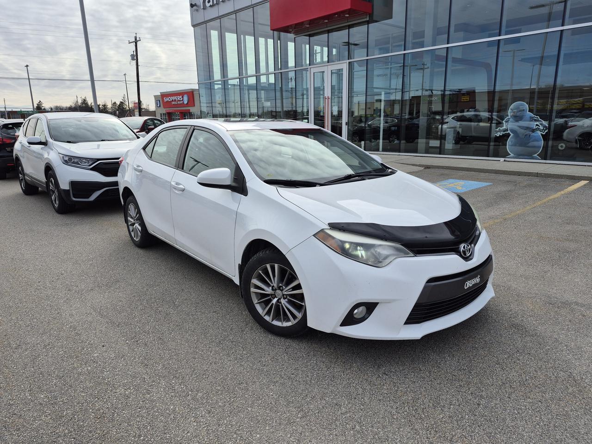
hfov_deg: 73.9
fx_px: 393
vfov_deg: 58.9
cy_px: 222
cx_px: 296
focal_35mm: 23
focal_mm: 5.4
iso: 25
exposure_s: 1/2096
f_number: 1.8
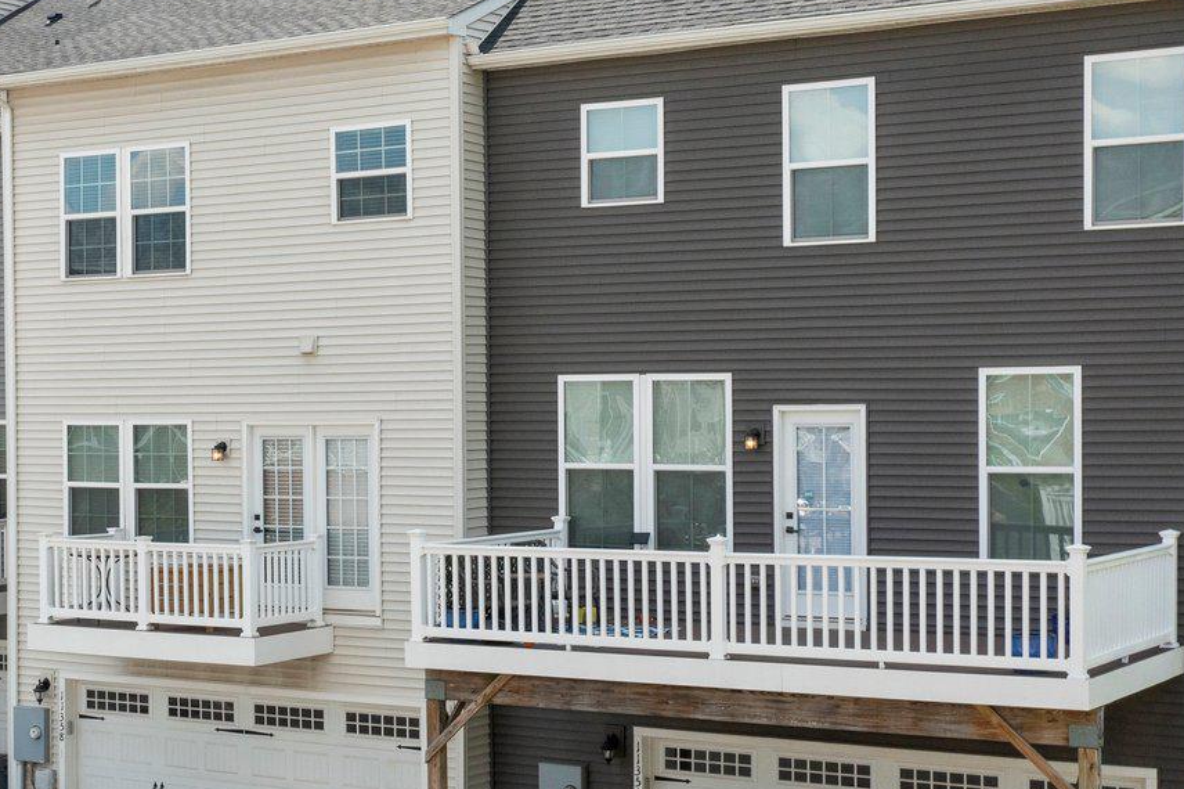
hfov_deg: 29.1
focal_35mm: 67
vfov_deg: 20.3
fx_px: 2203
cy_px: 436
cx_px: 160
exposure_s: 1/120
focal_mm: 10.26
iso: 100
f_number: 5
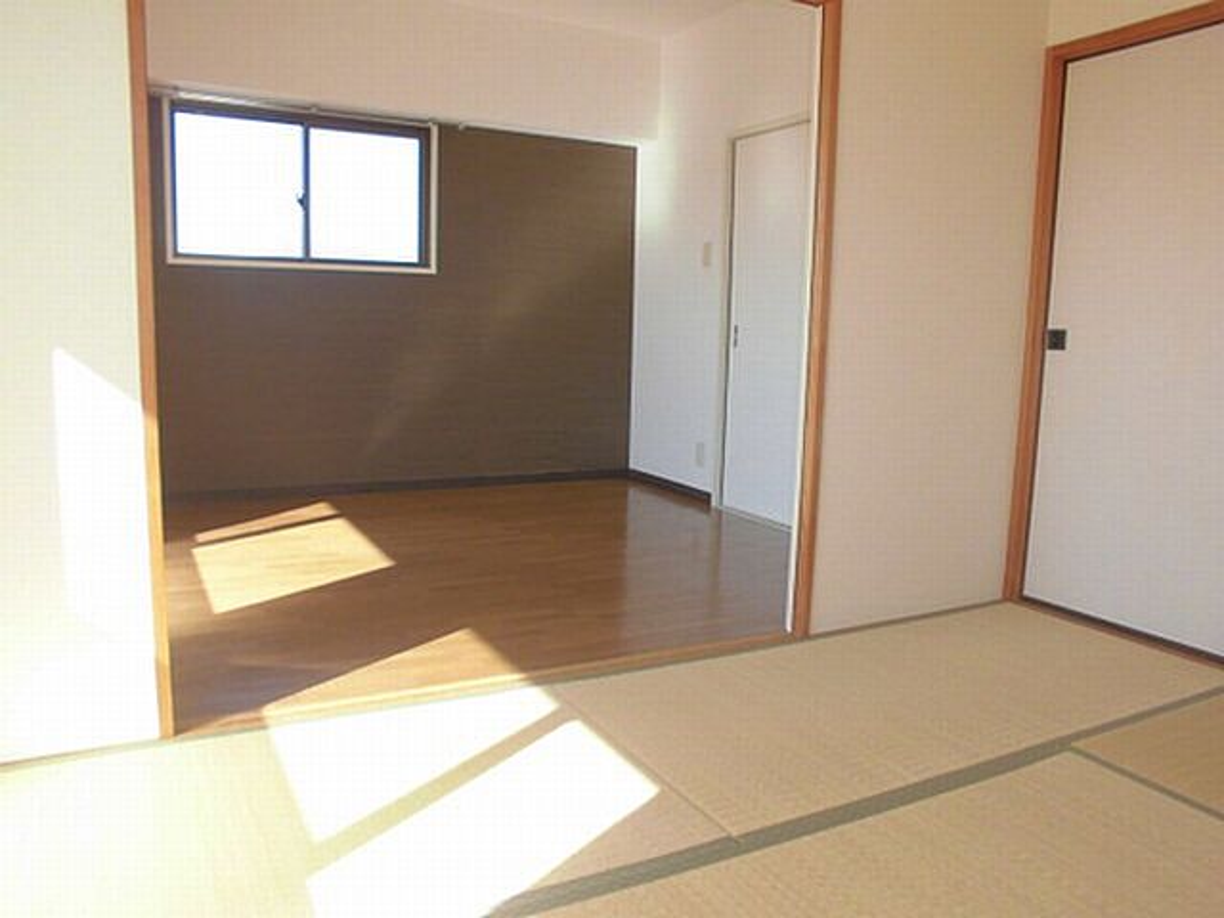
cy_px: 459
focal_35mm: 26
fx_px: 919
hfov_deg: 67.3
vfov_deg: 53.1
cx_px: 612
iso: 100
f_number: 3.5
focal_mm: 4.6
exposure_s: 1/125
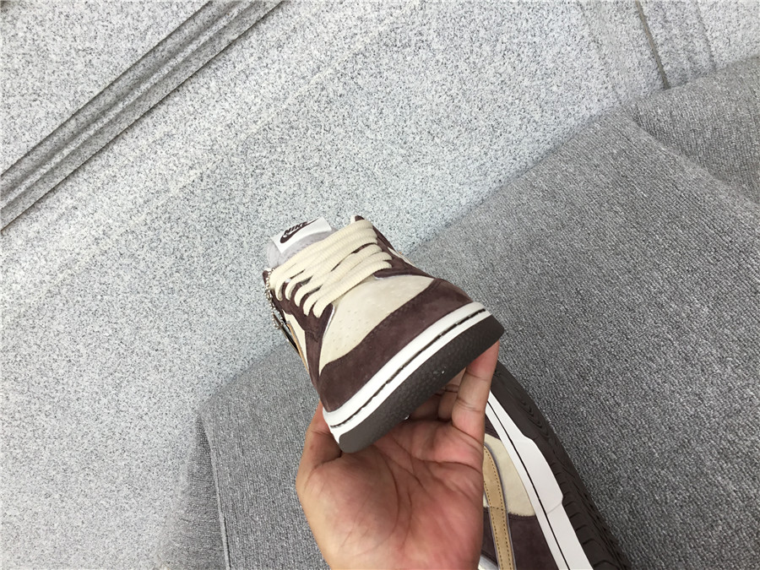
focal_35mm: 31
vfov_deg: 45.4
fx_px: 681
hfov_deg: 58.4
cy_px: 285
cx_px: 380
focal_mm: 3.3
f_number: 2.4
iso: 25
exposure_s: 1/105
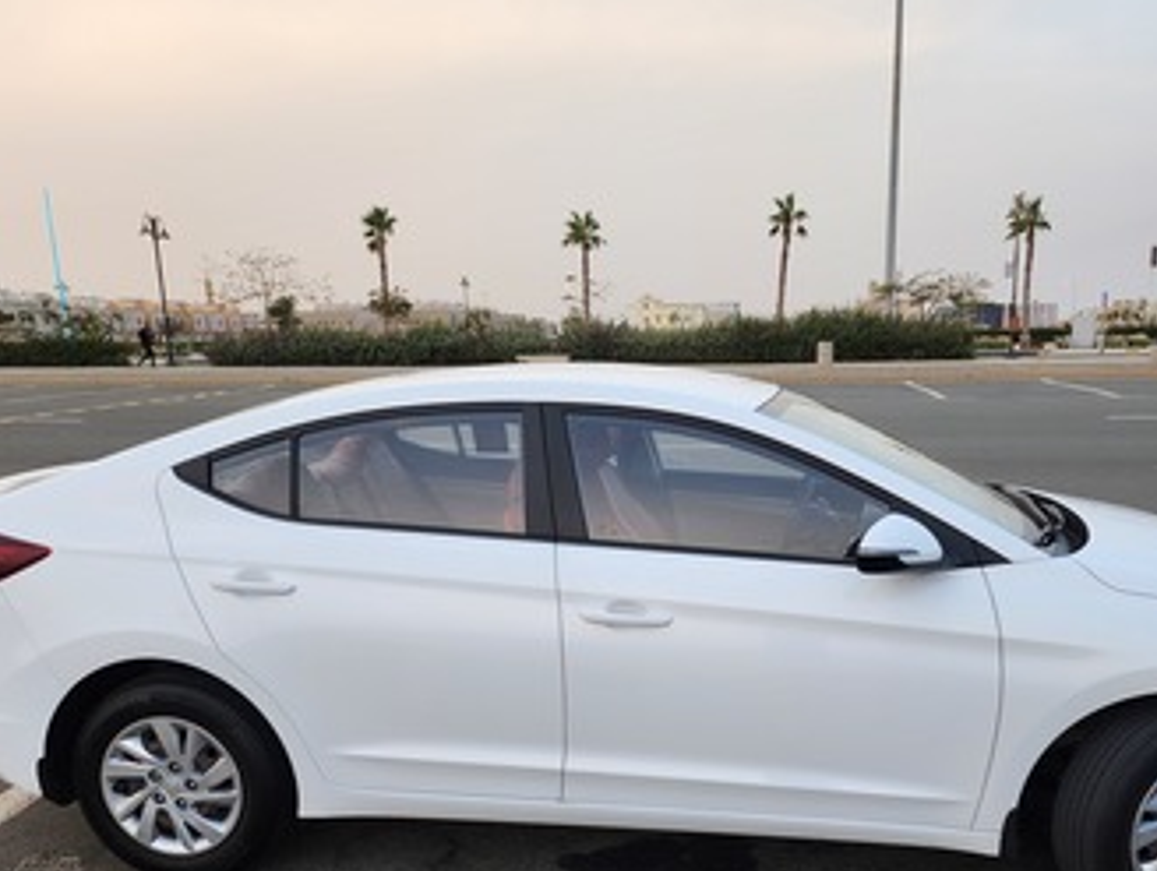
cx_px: 690
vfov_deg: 43.5
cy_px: 594
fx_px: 1071
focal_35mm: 32
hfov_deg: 56.3
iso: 40
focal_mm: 6.4
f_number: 1.8
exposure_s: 1/180
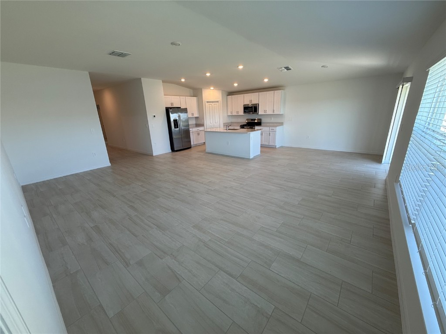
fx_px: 180
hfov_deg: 102.1
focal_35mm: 14
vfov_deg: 85.7
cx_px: 223
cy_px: 167
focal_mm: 2.22
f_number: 2.2
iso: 100
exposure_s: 1/120
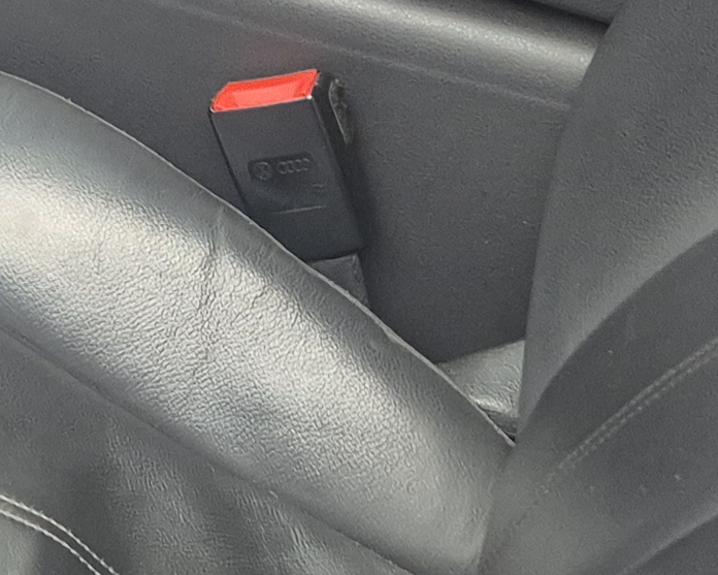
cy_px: -344
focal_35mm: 129
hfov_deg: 14.2
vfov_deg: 11.4
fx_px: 2742
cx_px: -264
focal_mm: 5.4
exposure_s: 1/180
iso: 160
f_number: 1.8
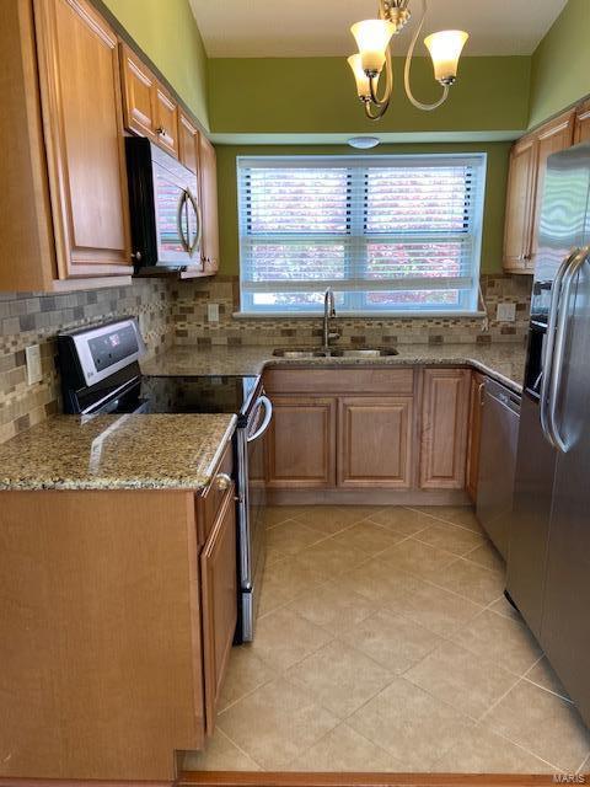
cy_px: 394
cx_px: 295
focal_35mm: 26
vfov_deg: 67.3
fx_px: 591
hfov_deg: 53.1
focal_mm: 4.25
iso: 64
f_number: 1.8
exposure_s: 1/60
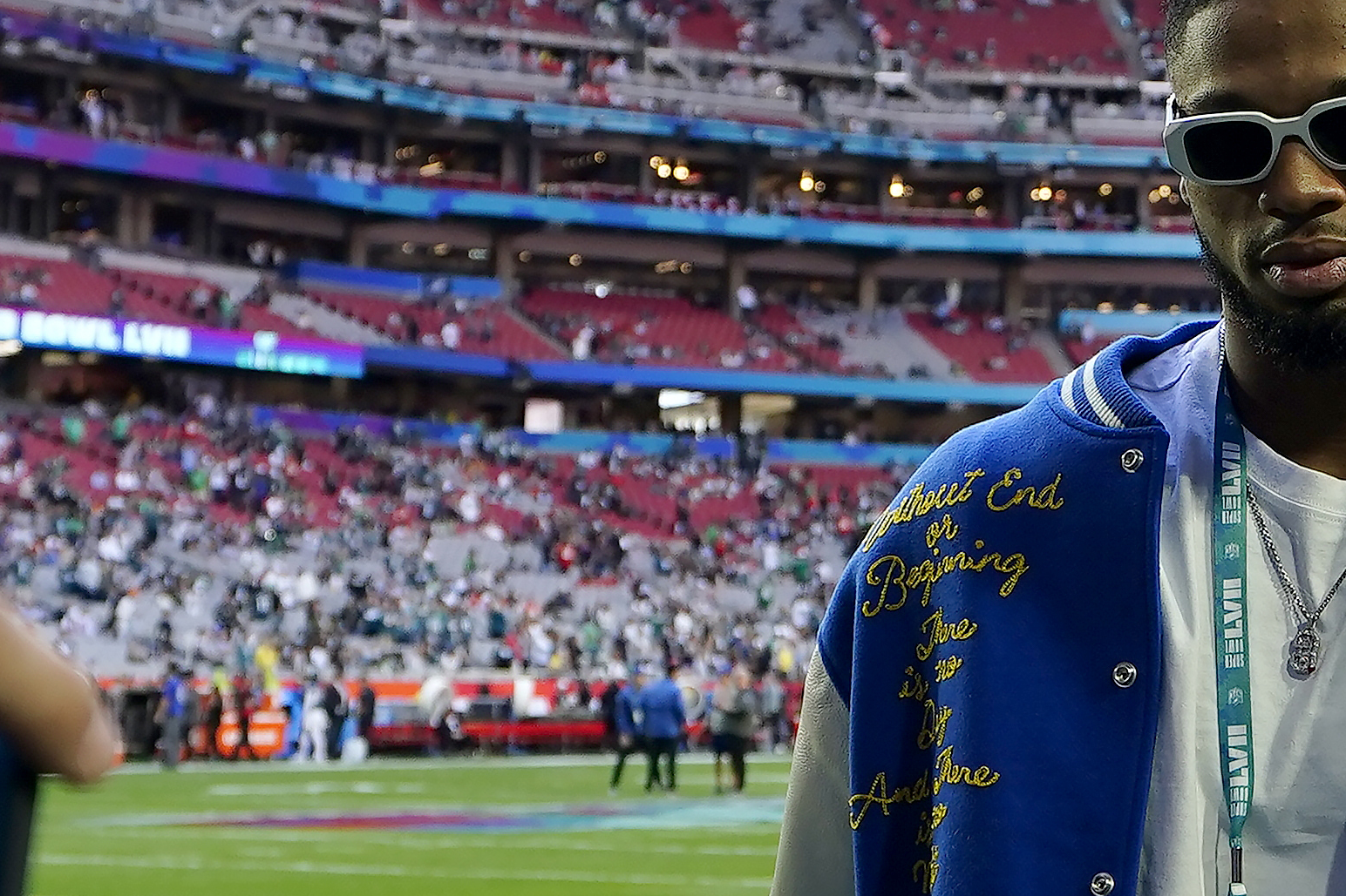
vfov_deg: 13.4
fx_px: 3813
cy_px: 225
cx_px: 1198
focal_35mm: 102
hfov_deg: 19.7
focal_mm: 27
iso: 400
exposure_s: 1/320
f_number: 4
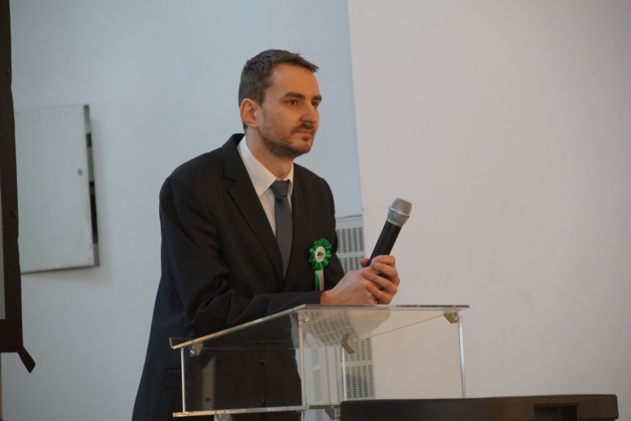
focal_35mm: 180
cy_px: 210
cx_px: 316
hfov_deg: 11.4
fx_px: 3155
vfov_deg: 7.6
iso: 3200
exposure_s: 1/25
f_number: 5.6
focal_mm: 120
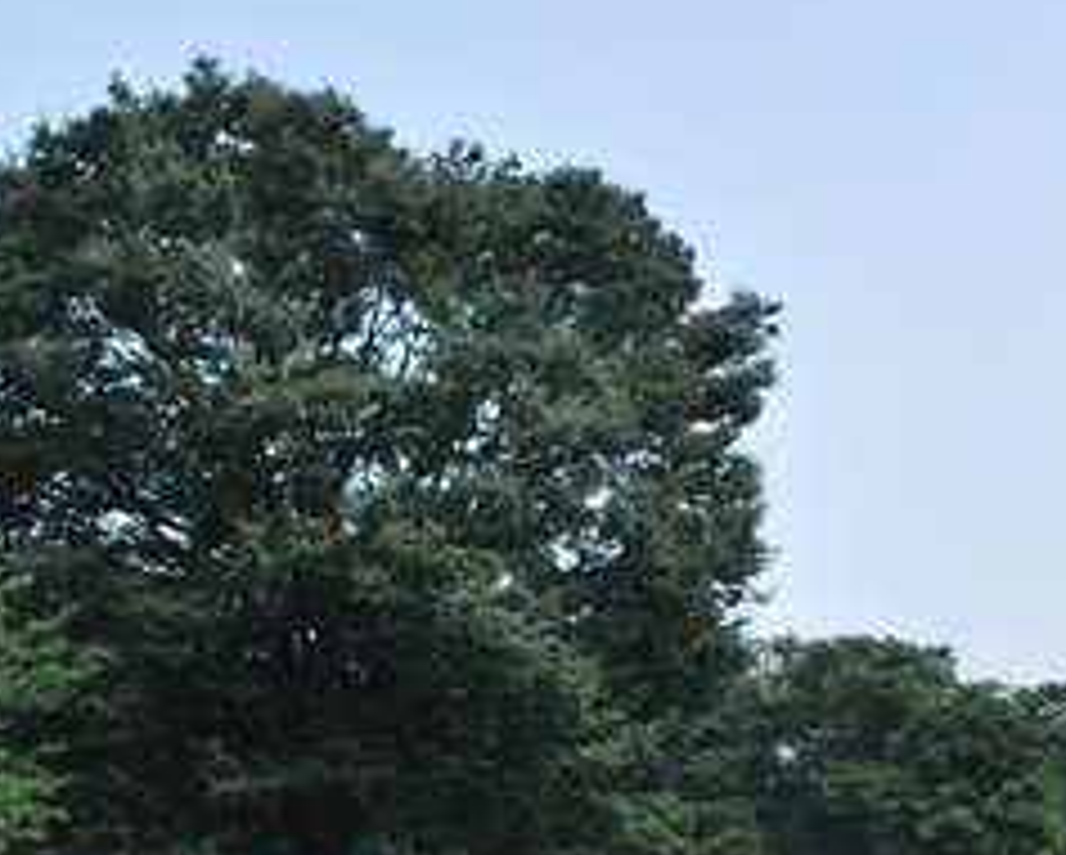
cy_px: 576
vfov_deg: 20.4
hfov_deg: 25.3
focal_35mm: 75
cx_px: 688
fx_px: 2368
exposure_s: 1/200
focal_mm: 28
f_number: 7.1
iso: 100
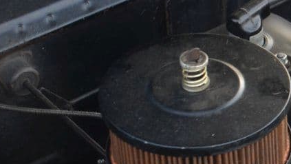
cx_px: 433
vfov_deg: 6.5
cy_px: 124
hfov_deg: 11.1
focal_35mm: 187
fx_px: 1443
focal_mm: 28
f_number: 5.6
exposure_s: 1/60
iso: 180
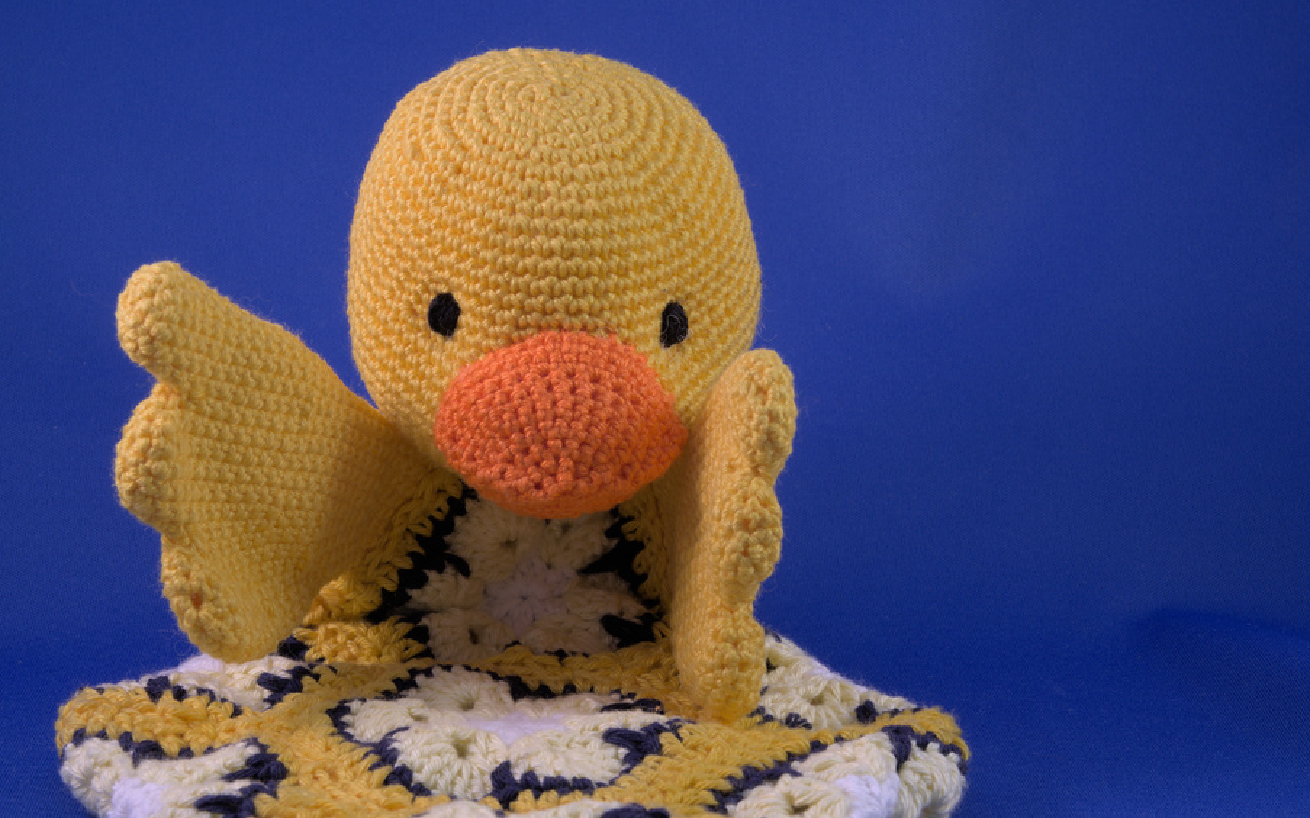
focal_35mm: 72
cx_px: 554
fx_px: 2570
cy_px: 459
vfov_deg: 18.1
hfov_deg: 28.6
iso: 200
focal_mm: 38
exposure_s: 1
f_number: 14
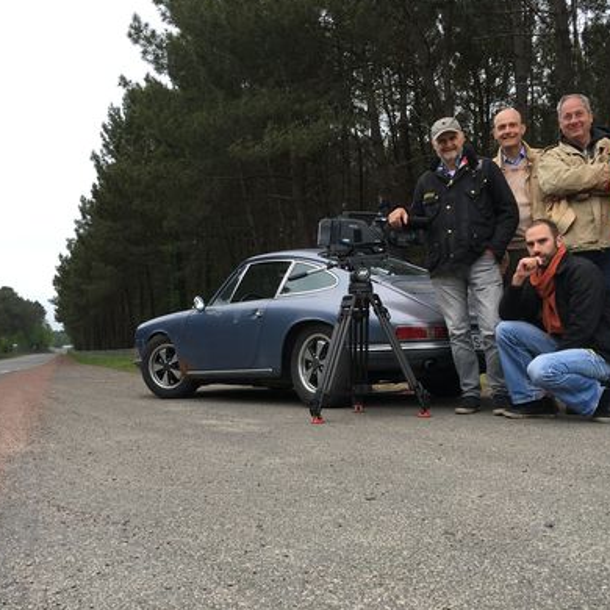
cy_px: 302
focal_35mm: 35
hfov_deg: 47.2
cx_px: 321
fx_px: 698
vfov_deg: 47.2
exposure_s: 1/247
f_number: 2.2
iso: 25
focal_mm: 4.15
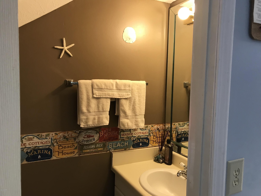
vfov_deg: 49.7
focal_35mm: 28
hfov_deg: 63.4
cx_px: 130
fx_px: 211
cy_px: 98
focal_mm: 3.99
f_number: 1.8
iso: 40
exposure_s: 1/30
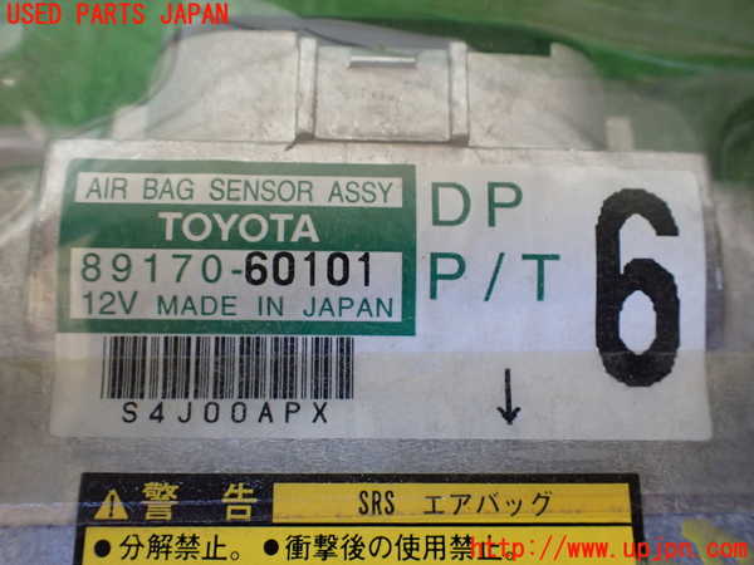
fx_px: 653
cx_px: 377
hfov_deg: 60.0
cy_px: 282
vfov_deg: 46.8
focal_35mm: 30
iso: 500
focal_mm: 5.4
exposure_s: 1/125
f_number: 2.3
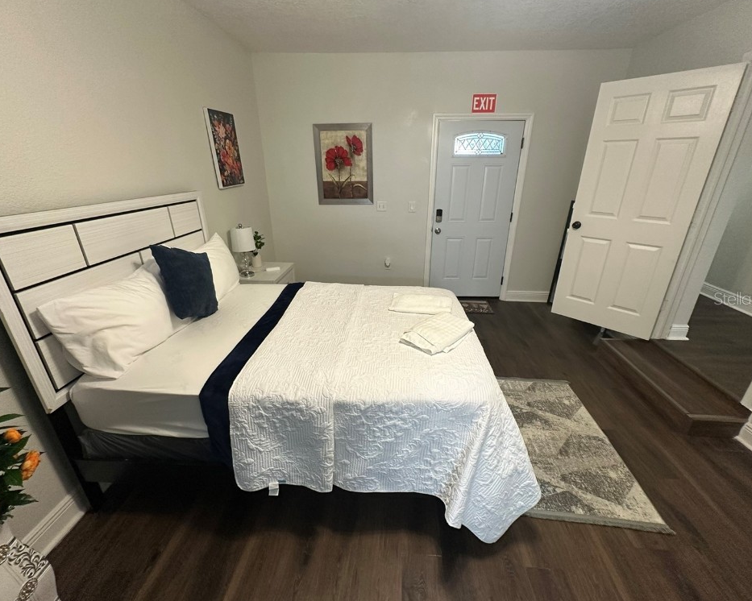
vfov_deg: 84.0
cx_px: 377
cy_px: 298
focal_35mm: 15
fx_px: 334
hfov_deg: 96.8
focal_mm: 2.22
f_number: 2.2
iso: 250
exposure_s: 1/60
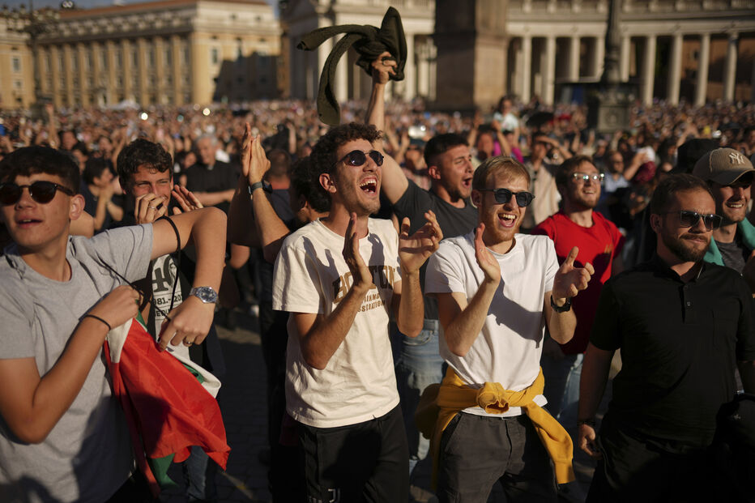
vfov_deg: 37.8
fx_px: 734
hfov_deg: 54.4
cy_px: 252
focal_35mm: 35
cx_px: 378
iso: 80
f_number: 1.6
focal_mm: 35
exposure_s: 1/8000
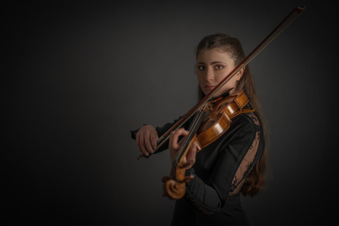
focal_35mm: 35
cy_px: 113
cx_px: 170
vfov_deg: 37.9
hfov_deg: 54.4
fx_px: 330
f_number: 1.8
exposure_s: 1/250
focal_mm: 35
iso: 100
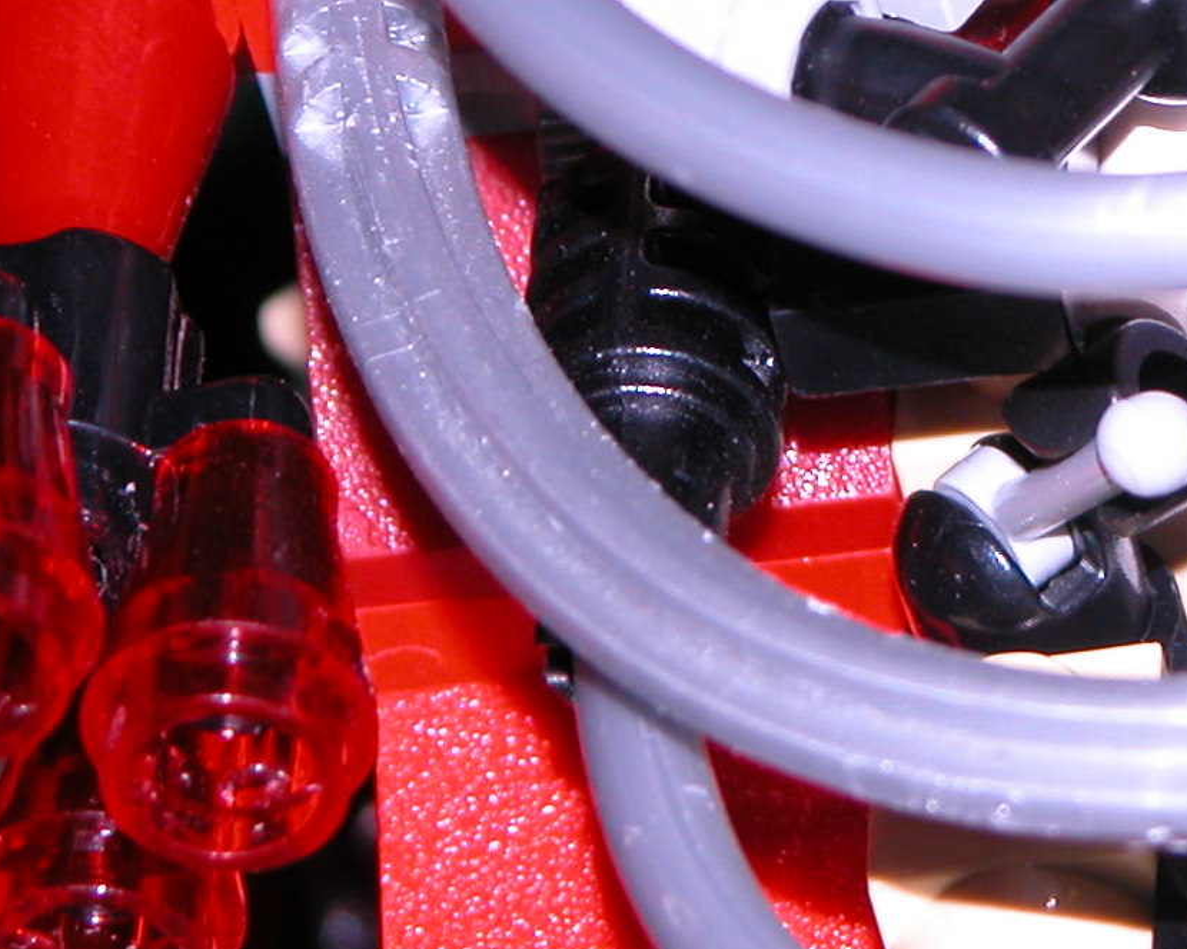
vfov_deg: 2.3
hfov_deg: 2.9
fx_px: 23573
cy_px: 33
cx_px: 1357
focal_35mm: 671
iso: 100
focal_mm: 56.7
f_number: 5.2
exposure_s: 1/125
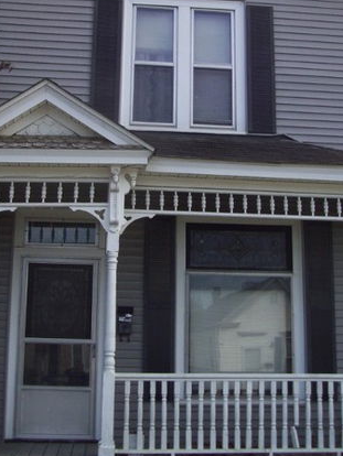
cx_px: 171
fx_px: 739
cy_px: 192
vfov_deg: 34.3
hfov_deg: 26.1
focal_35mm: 56
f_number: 2.9
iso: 80
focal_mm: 5.7
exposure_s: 1/400
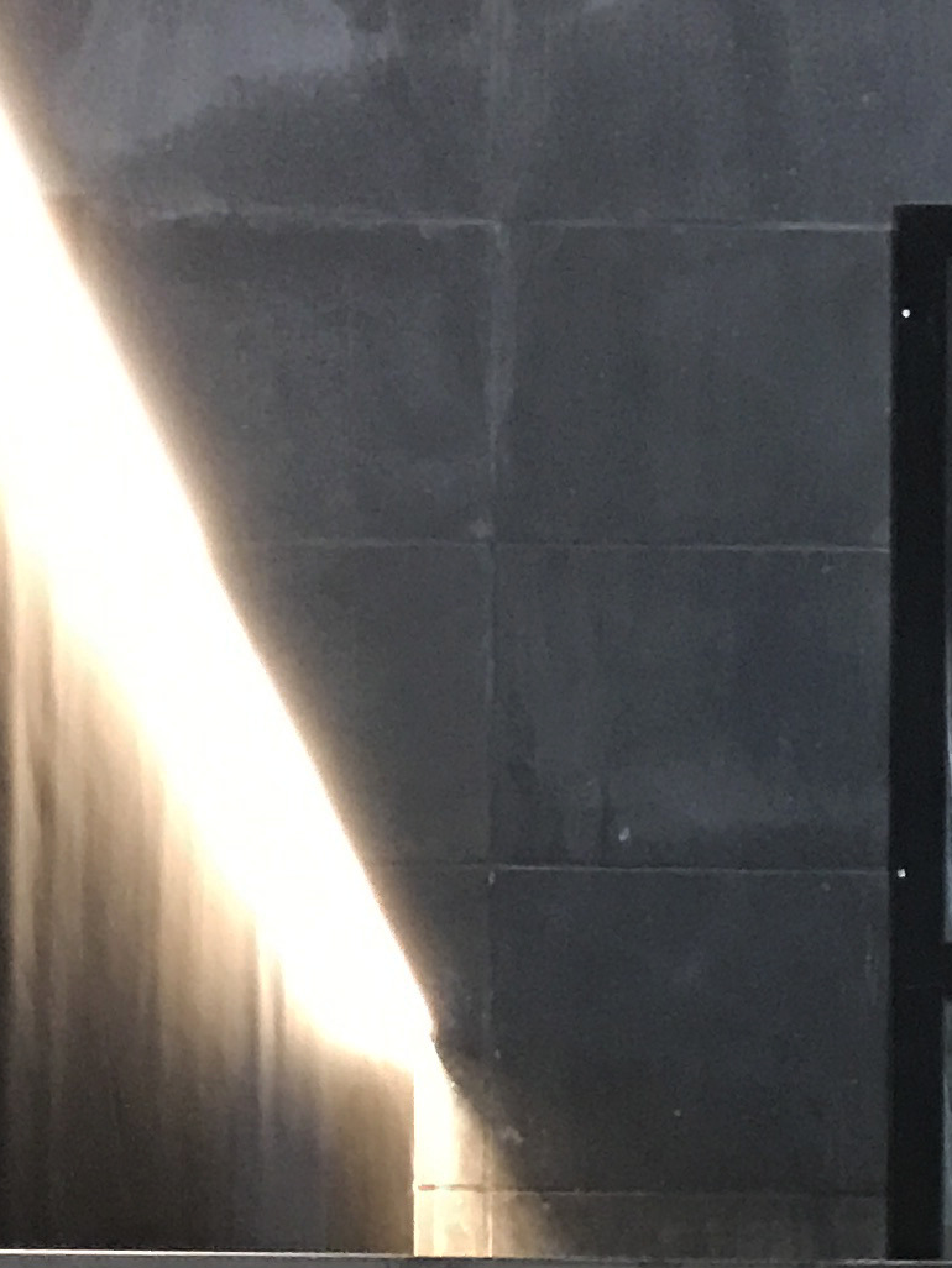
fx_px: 4032
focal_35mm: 110
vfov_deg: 15.3
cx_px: 1087
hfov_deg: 13.2
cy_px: 2333
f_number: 1.8
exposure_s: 1/7
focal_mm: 3.99
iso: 100
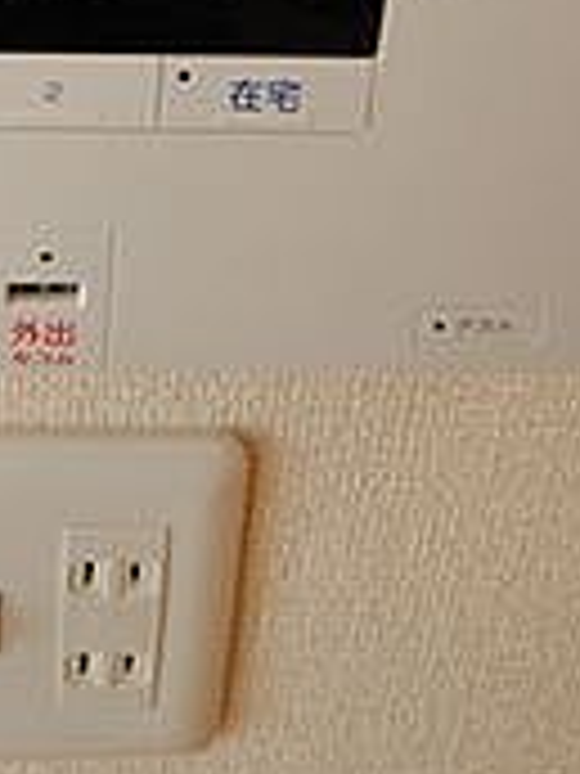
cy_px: -76
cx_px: 27
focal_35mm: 43
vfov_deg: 36.9
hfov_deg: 31.5
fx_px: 961
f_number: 4.5
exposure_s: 1/6
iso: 100
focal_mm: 8
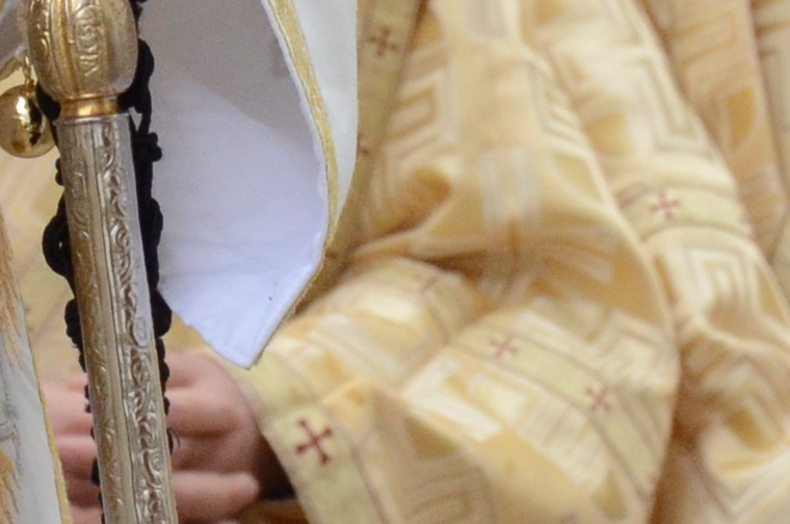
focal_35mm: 729
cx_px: -178
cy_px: -995
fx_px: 15976
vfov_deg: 1.9
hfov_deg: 2.8
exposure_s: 1/200
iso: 1250
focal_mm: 75
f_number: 8
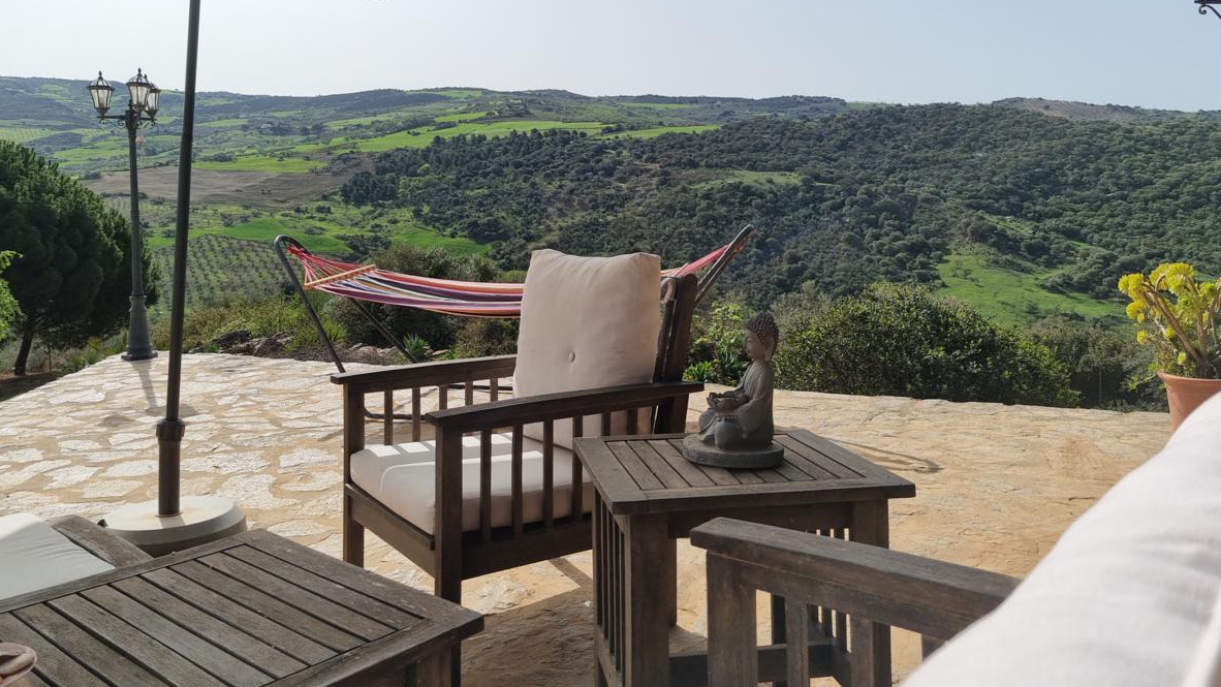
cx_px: 598
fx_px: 939
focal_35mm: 29
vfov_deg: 39.8
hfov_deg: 66.1
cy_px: 240
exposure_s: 1/5882
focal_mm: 5.4
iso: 50
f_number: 1.8
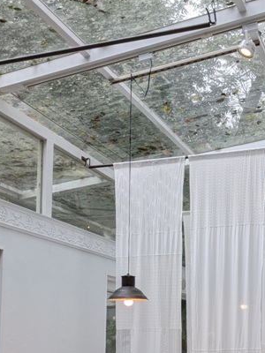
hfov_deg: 26.7
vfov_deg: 34.0
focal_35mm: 54
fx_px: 551
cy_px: 305
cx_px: 200
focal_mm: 4.38
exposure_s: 1/197
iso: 55
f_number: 1.73
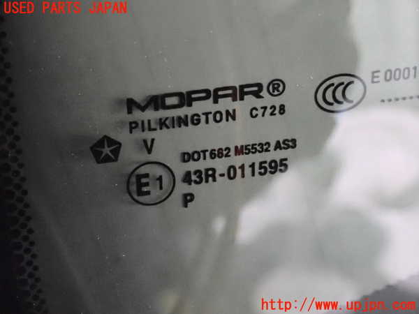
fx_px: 932
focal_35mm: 77
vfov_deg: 19.1
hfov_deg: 25.3
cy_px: 157
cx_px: 210
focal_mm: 13.65
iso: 6400
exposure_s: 1/80
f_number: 4.1
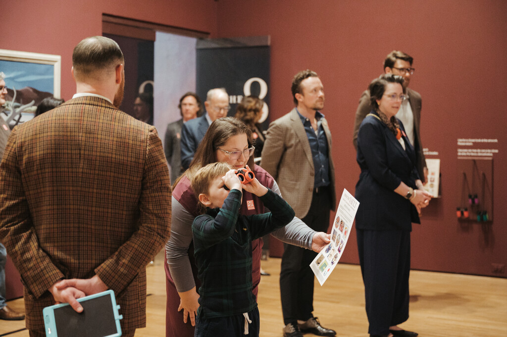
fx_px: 788
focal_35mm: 56
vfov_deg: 24.2
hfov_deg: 35.7
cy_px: 168
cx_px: 254
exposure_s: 1/100
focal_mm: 56
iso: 2000
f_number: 2.8
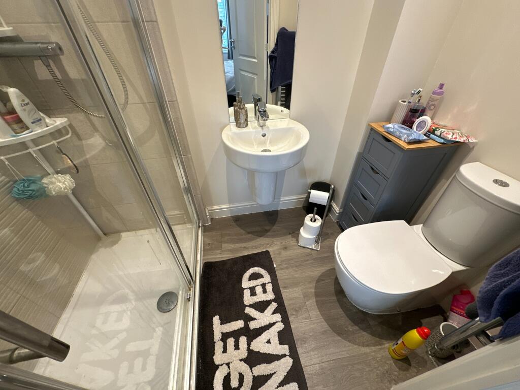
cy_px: 195
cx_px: 260
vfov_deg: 85.7
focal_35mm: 14
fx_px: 210
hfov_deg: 102.1
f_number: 2.2
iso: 200
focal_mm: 2.22
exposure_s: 1/100
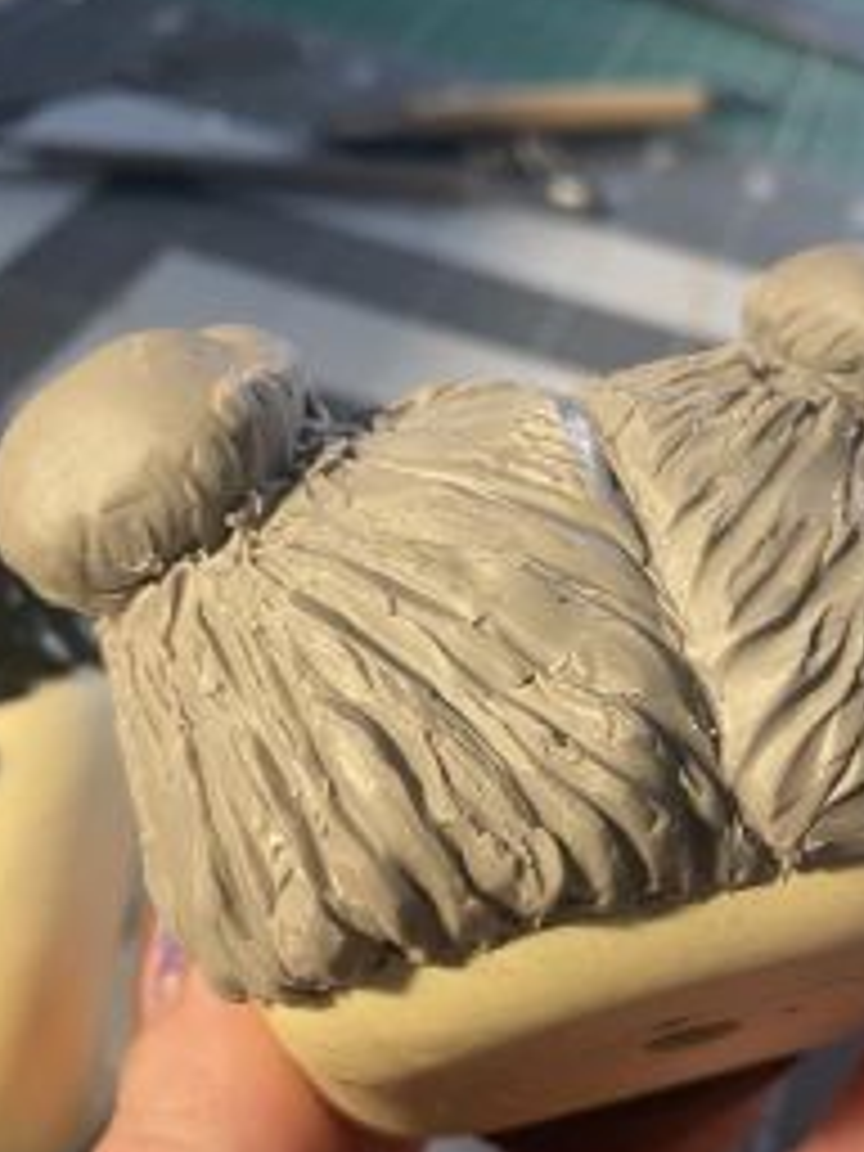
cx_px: 644
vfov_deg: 47.7
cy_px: 652
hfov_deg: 36.0
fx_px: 1298
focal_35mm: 39
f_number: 1.8
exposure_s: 1/50
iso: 125
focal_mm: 4.25
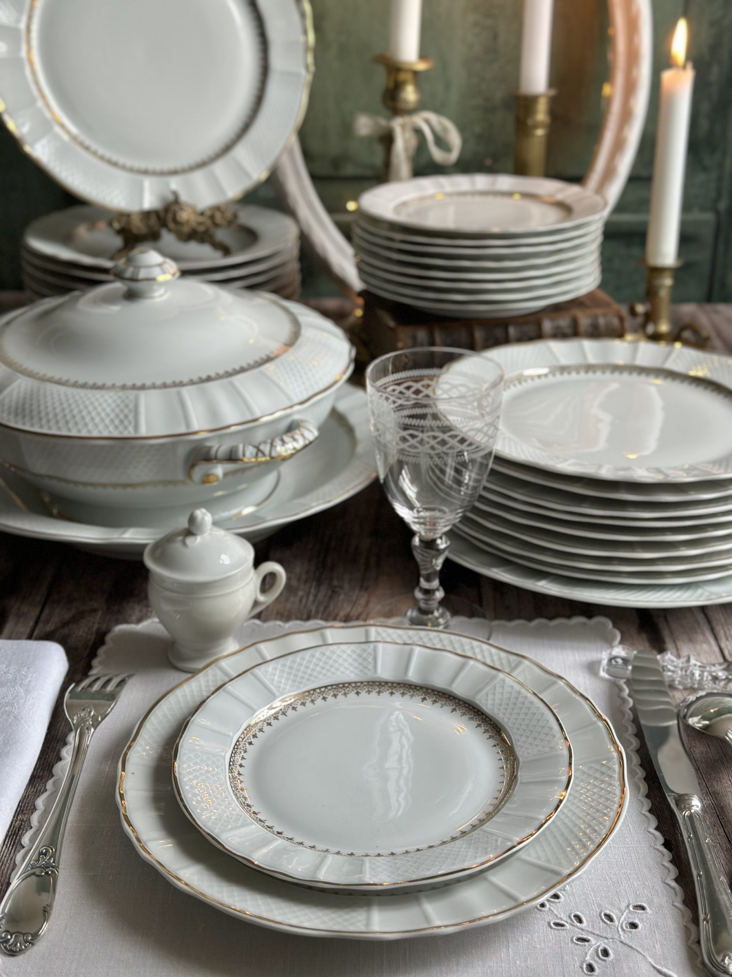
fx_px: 1353
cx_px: 366
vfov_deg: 39.7
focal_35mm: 48
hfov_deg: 30.3
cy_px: 488
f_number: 1.78
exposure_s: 1/90
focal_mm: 6.86
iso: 125
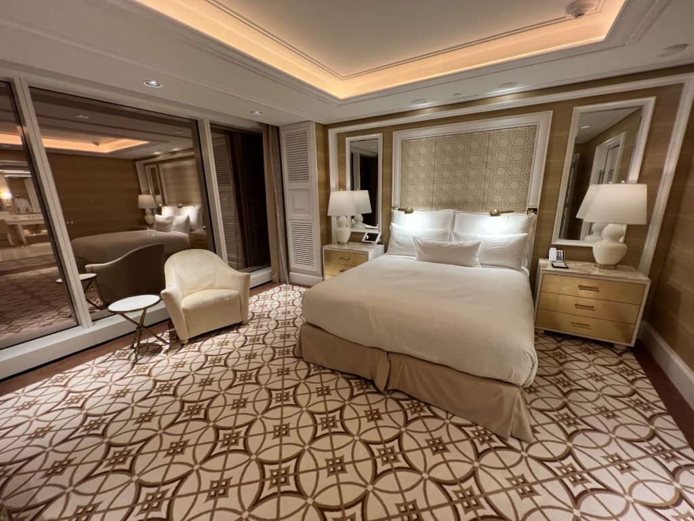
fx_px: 261
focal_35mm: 13
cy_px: 260
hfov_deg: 106.2
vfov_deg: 89.9
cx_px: 347
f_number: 1.8
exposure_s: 1/120
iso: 200
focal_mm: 1.57
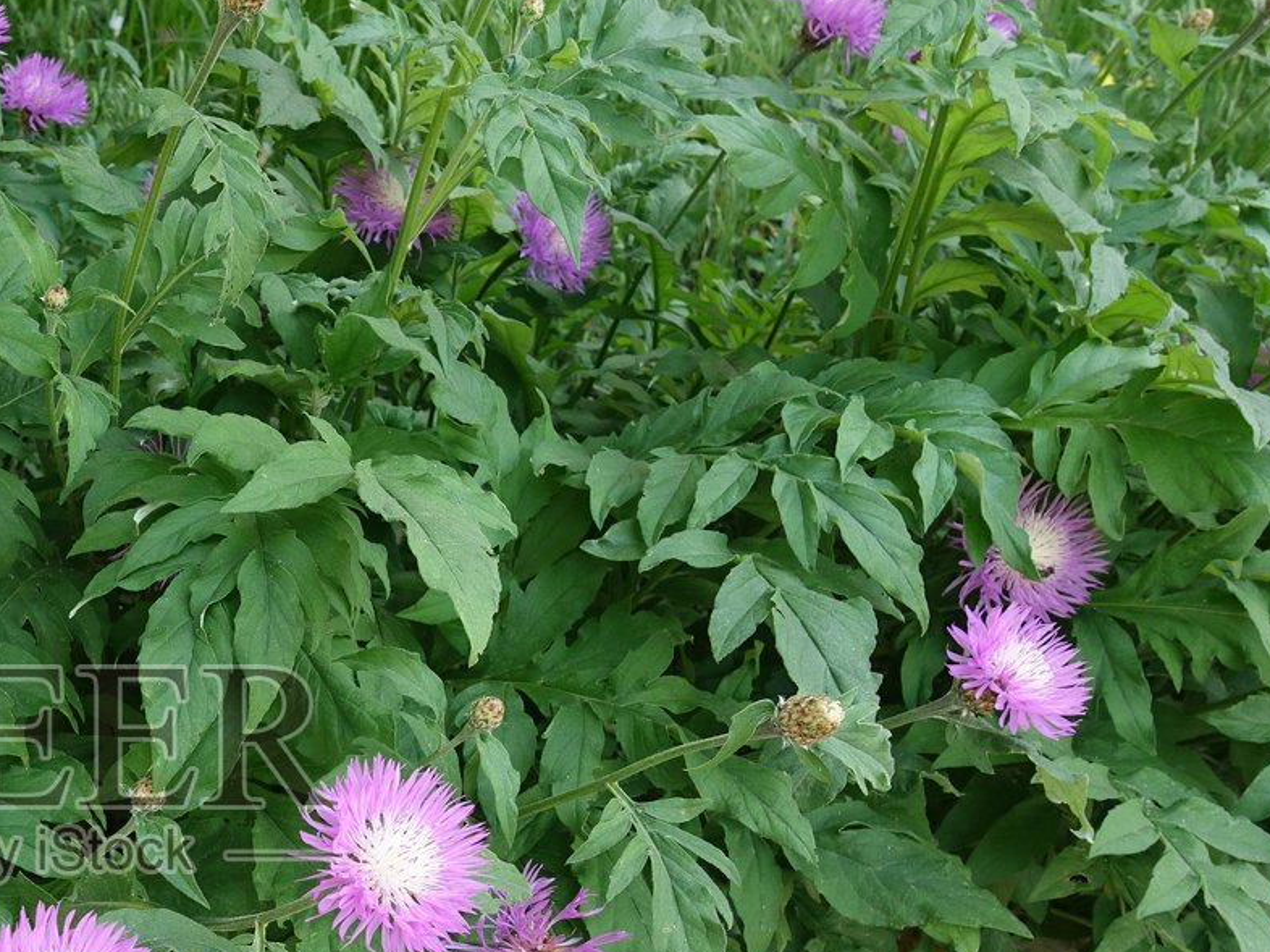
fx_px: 1724
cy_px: 777
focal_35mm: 47
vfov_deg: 30.1
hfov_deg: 37.2
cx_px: 74
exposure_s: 1/80
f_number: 4
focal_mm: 8.8
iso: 125
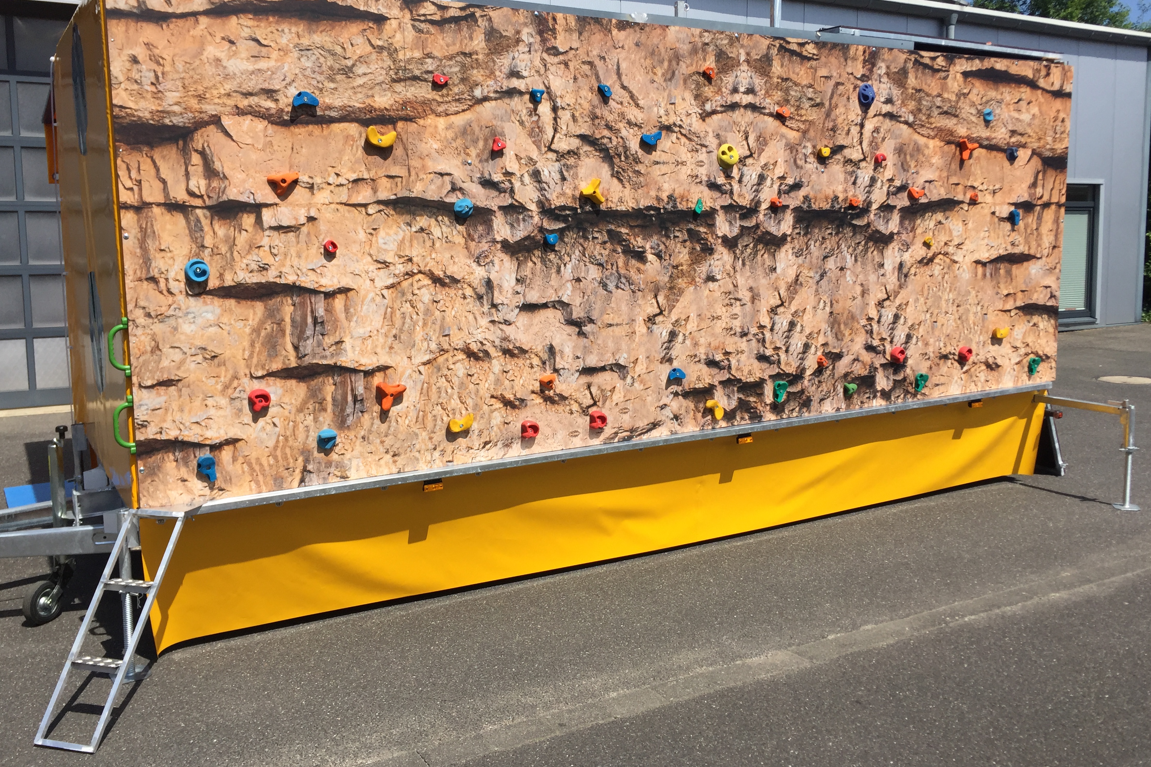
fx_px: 991
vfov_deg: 42.3
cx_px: 578
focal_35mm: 31
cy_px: 354
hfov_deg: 60.3
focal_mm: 4.15
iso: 32
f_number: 2.2
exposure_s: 1/2475
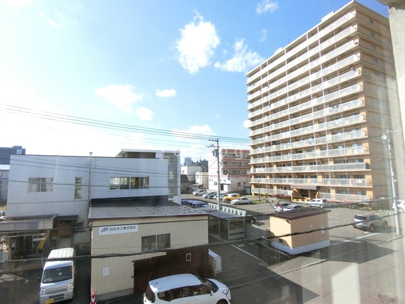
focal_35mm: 19
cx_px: 202
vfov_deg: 68.7
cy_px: 152
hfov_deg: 84.7
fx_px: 222
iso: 80
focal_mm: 4.06
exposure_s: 1/640
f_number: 2.7
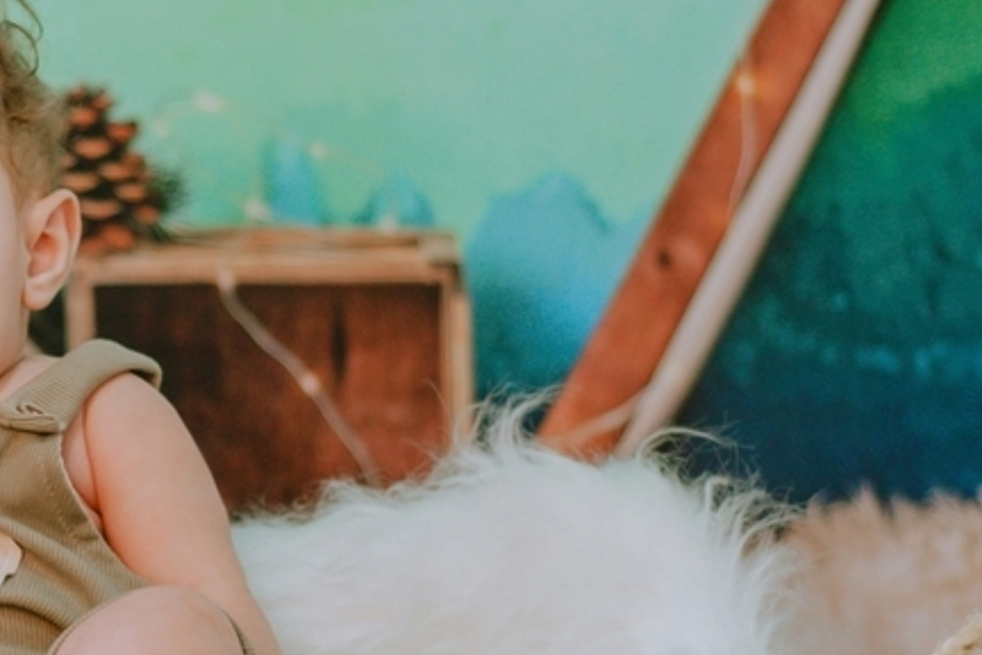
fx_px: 3791
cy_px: 583
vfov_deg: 9.8
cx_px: -2
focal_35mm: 139
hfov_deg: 14.5
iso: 640
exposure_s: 1/200
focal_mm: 50
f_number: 2.2
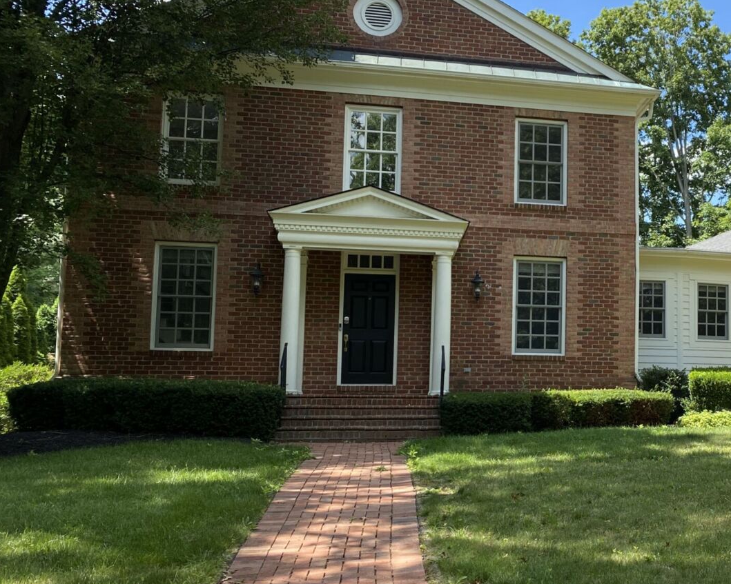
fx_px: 995
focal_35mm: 46
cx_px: 659
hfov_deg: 37.6
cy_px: 308
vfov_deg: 32.7
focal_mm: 4.25
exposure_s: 1/898
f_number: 1.8
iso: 32
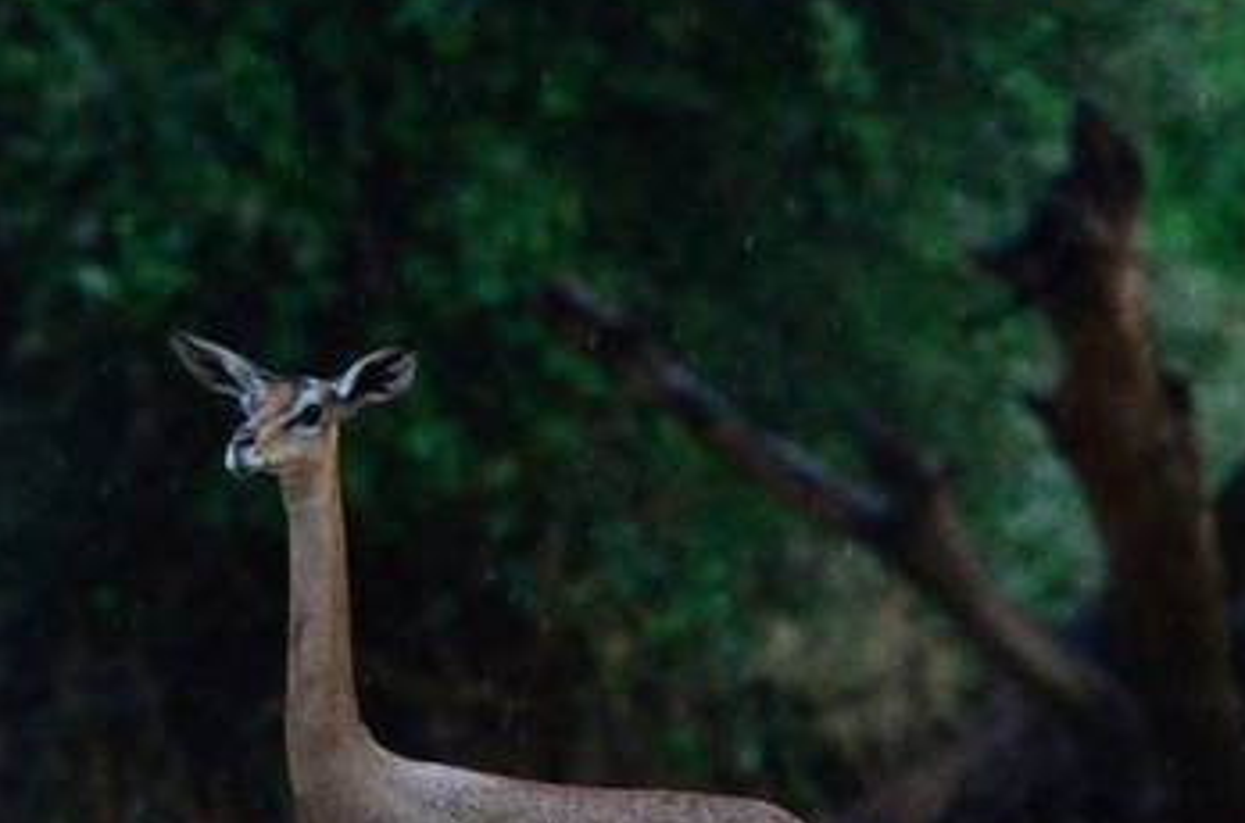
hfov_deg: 2.7
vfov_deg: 1.8
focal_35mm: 755
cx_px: 816
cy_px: 778
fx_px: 26039
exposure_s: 1/400
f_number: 5.3
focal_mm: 250
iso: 6400
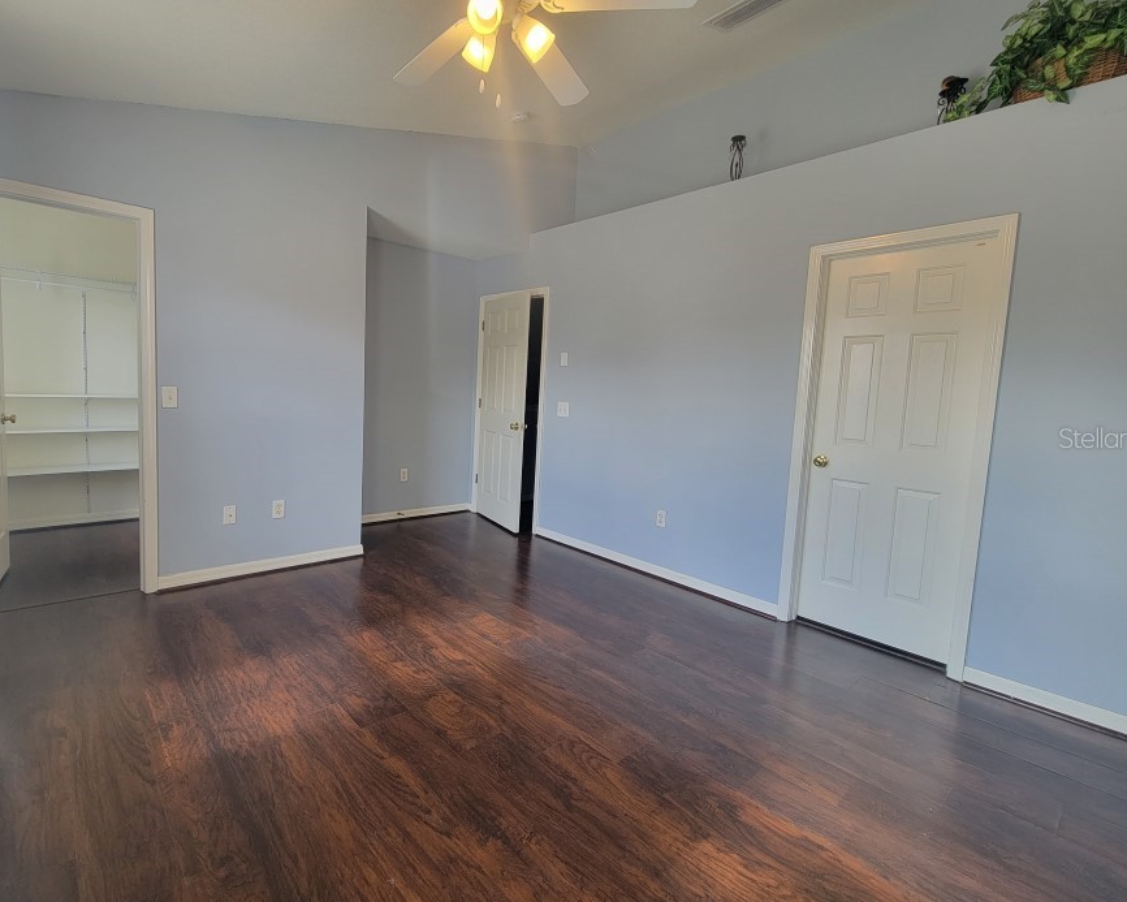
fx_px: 500
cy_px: 437
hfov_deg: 96.6
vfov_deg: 84.0
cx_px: 515
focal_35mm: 15
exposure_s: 1/60
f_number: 2.2
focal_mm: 2.2
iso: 100
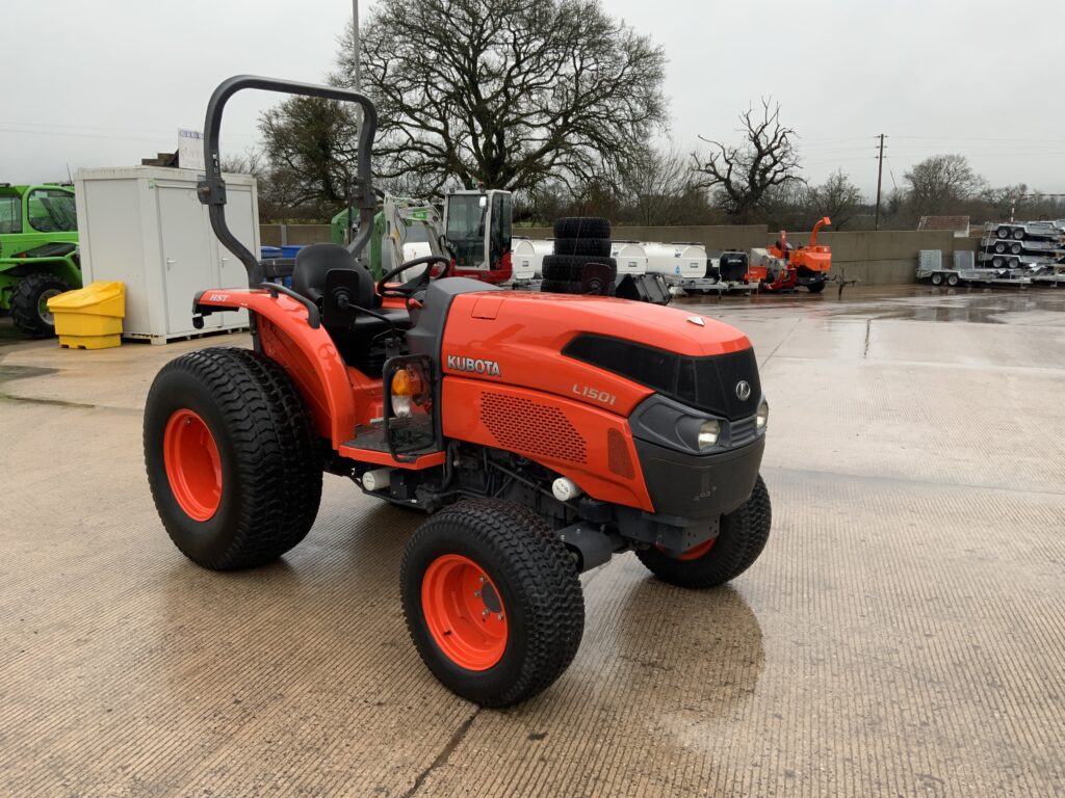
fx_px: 892
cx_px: 532
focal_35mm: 29
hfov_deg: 61.7
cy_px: 399
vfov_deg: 48.2
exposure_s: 1/122
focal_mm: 3
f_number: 1.8
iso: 25
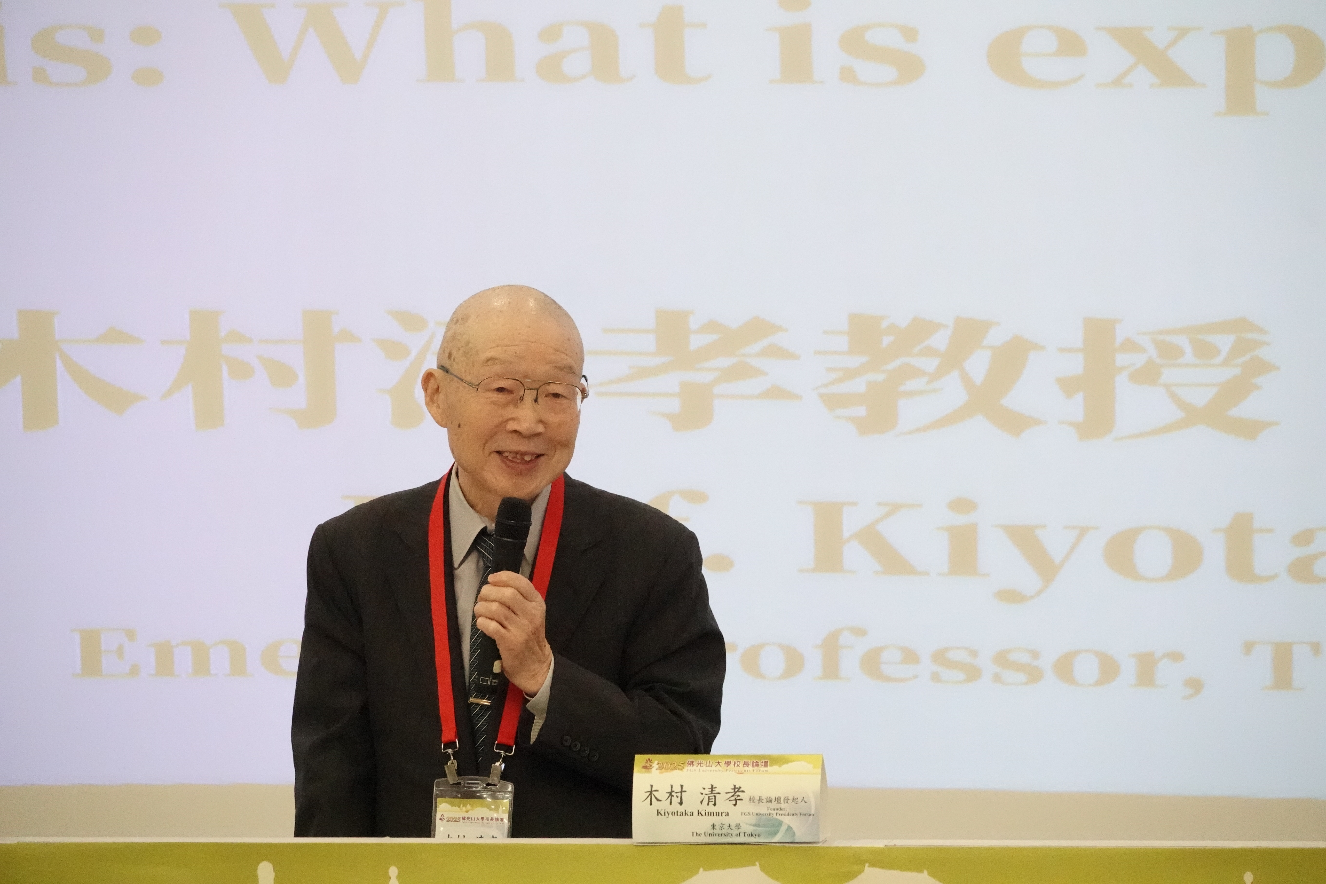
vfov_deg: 5.0
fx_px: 10202
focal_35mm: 277
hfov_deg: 7.4
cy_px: 442
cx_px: 663
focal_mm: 101.58
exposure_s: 1/500
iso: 6400
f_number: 4
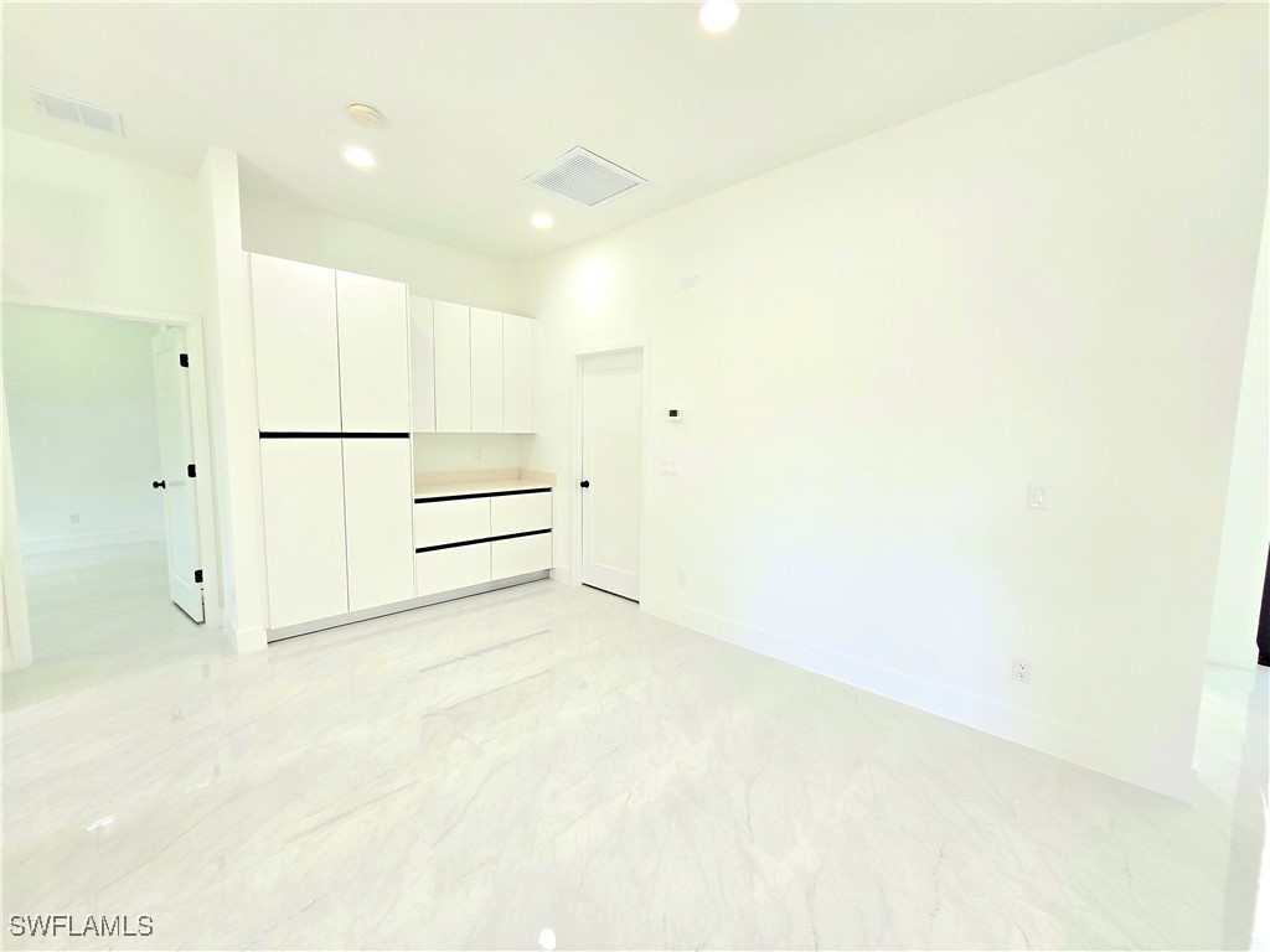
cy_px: 476
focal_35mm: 13
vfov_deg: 89.9
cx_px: 635
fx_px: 477
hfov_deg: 106.2
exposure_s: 1/120
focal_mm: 2.2
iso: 80
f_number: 2.2
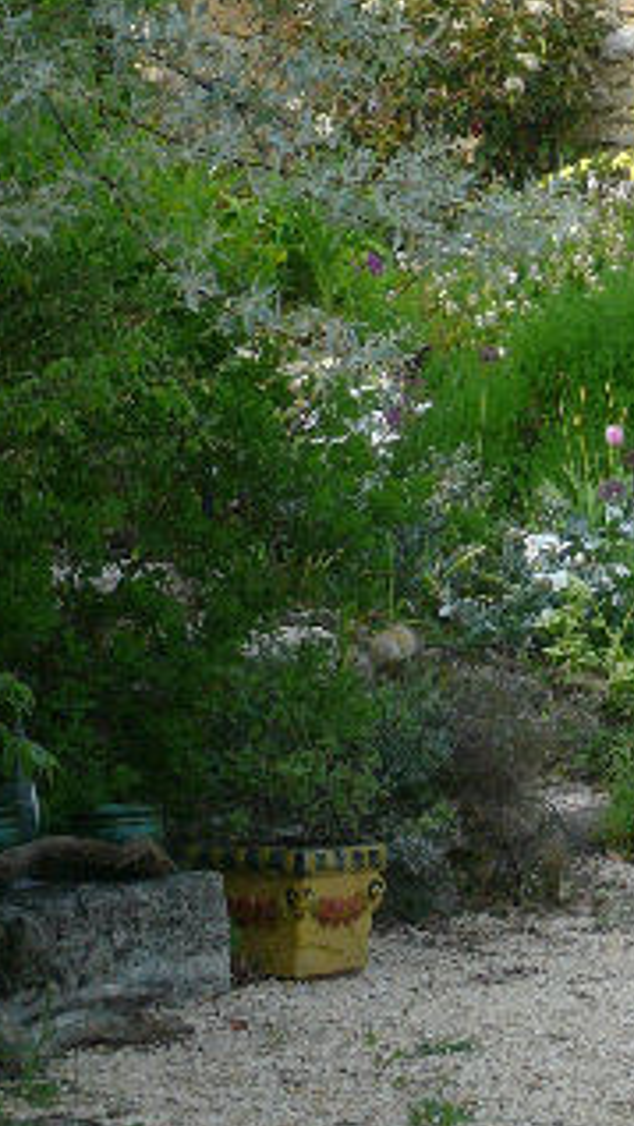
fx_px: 4869
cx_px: 1187
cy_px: 260
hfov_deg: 7.2
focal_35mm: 163
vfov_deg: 13.1
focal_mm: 11.2
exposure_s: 1/250
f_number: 4.3
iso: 100
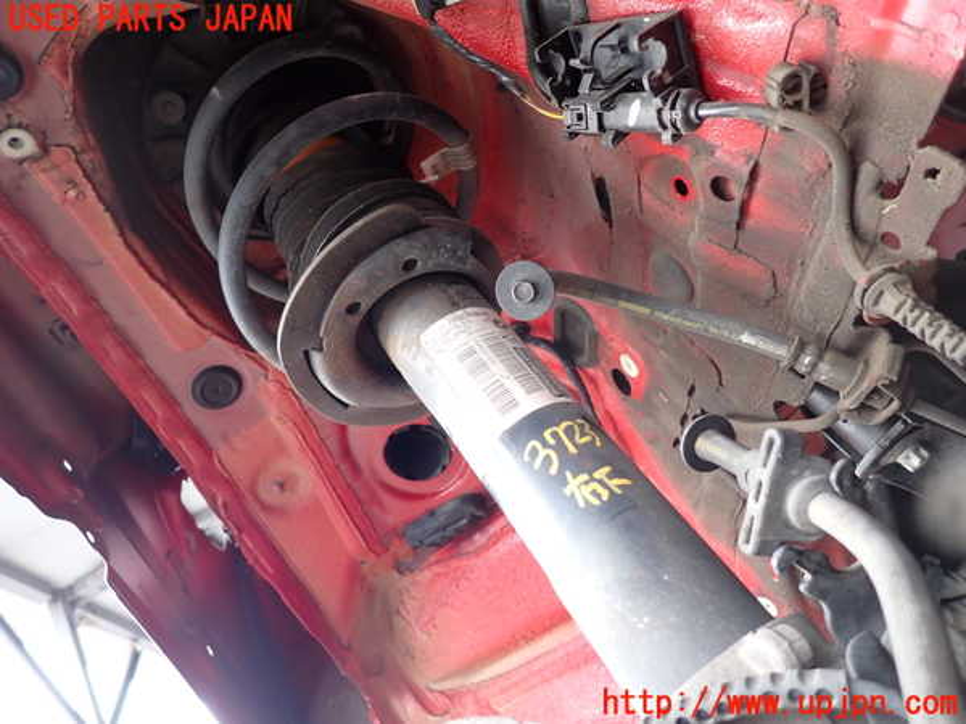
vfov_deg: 54.9
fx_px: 698
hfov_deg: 69.4
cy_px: 362
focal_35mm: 25
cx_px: 483
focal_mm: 4.5
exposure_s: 1/30
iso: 200
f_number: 2
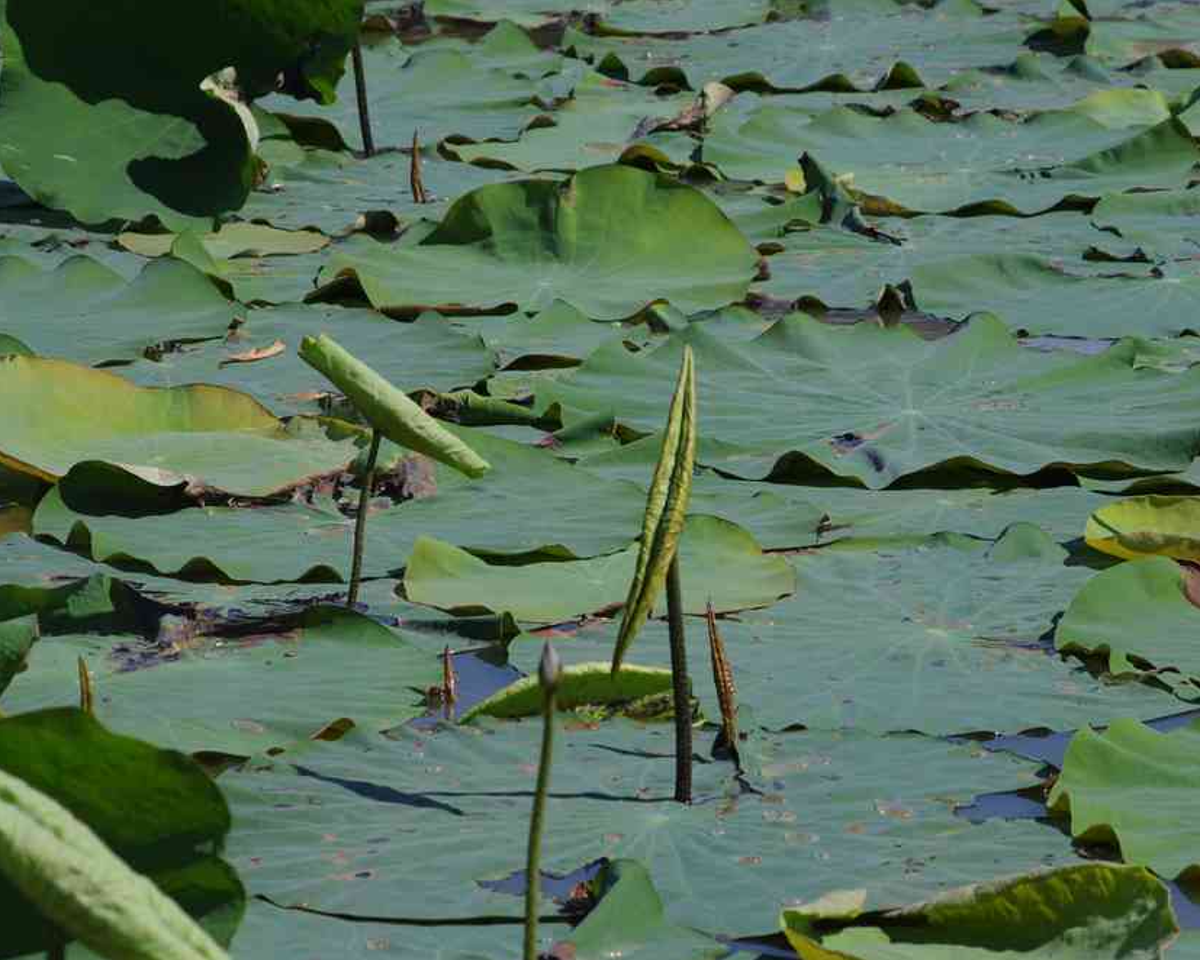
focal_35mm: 230
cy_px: 481
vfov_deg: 6.7
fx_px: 8155
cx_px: 628
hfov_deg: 8.4
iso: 200
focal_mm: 135
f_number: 11
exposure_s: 1/200
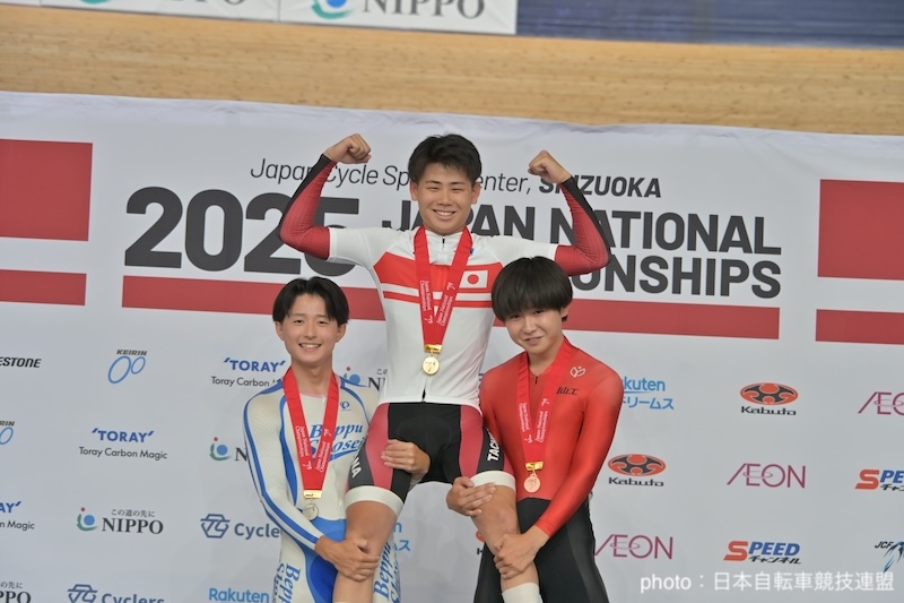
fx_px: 2636
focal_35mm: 105
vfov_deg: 13.0
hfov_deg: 19.5
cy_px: 302
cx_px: 452
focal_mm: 105
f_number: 7.1
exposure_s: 1/160
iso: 800
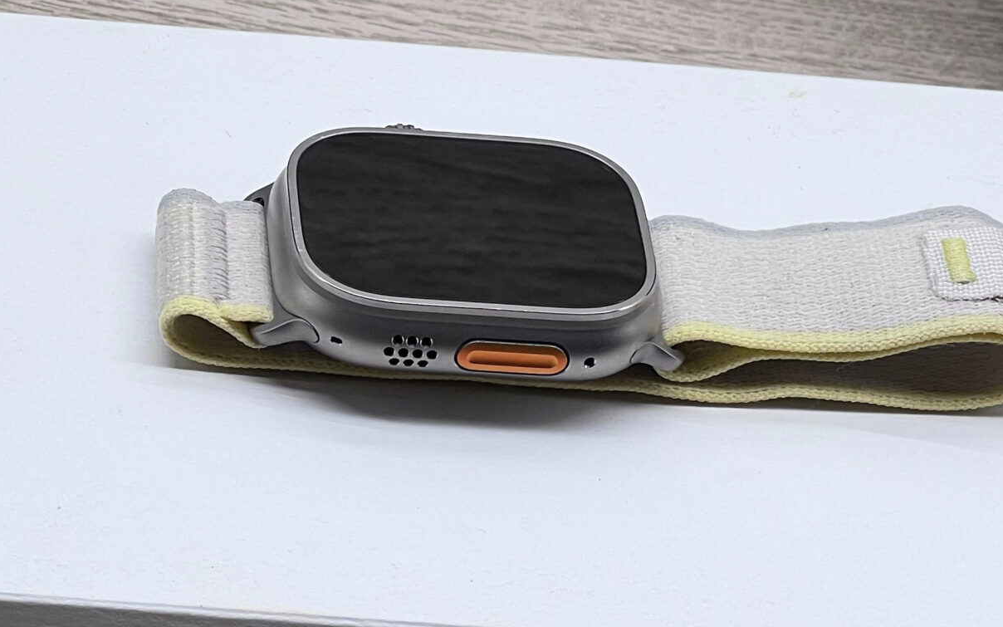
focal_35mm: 173
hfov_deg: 12.1
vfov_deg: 7.6
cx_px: 555
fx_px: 4729
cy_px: 355
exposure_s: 1/100
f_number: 2.8
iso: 40
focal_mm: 9
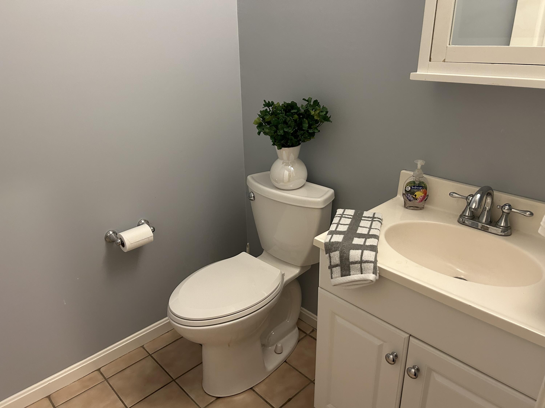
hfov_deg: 67.3
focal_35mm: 26
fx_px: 409
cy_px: 204
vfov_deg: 53.1
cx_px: 272
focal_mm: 5.7
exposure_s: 1/60
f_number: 1.5
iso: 200
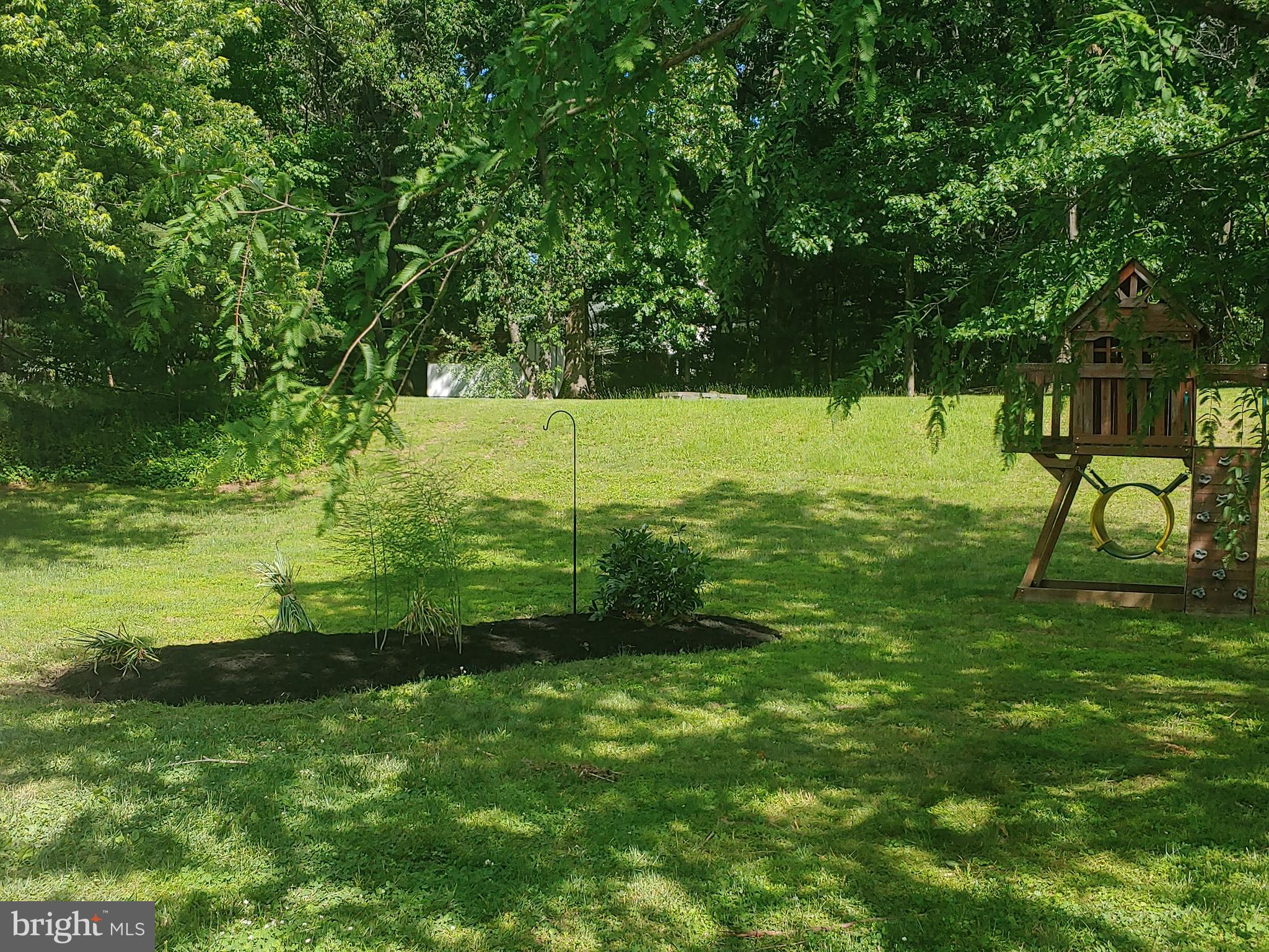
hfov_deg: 50.1
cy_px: 476
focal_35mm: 37
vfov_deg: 38.7
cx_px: 634
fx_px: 1356
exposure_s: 1/1020
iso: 50
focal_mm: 4.23
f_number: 1.5
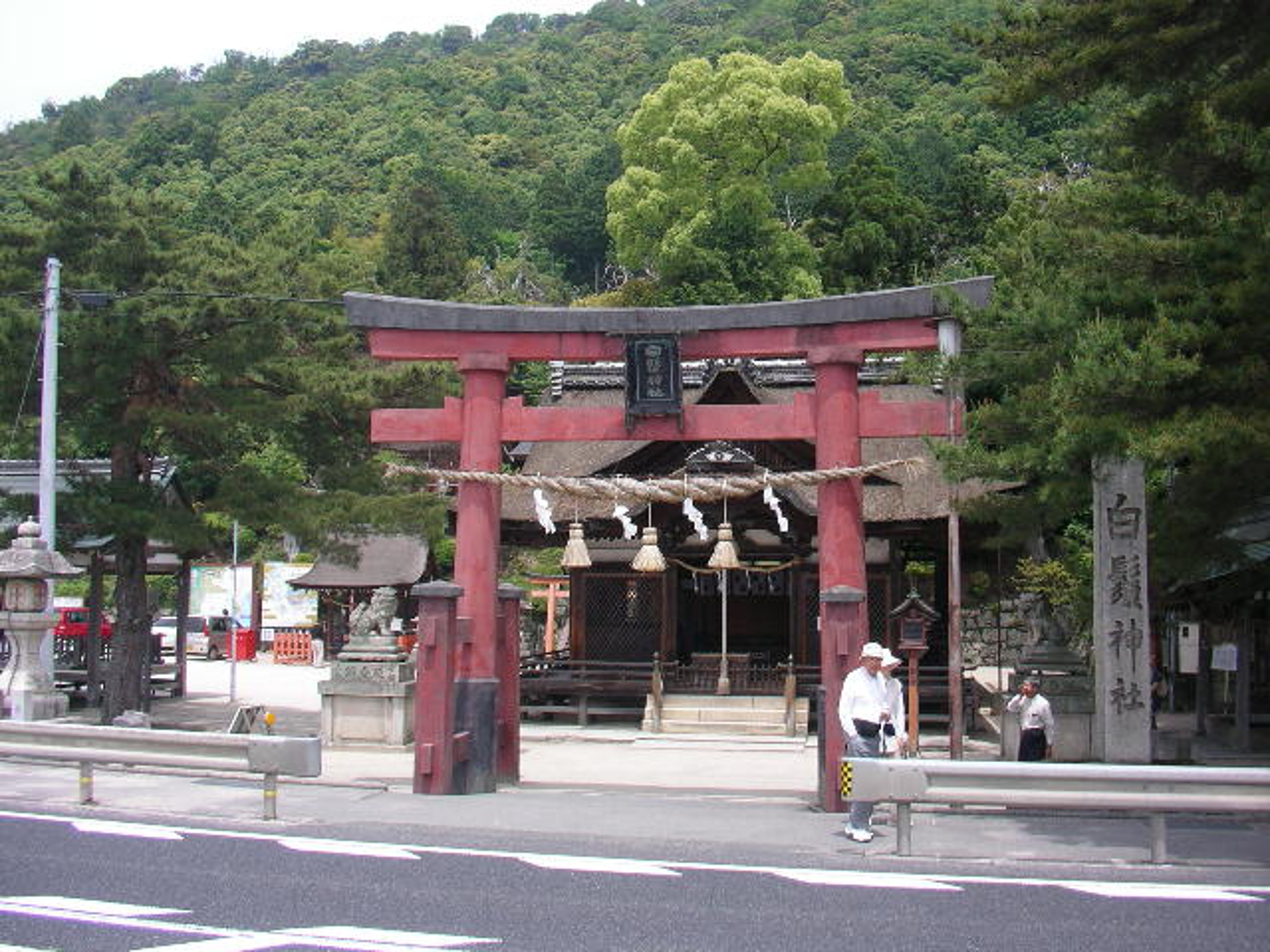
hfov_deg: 50.1
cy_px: 476
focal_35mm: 37
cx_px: 635
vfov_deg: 38.7
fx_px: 1357
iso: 50
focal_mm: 5.7
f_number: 2.8
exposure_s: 1/250
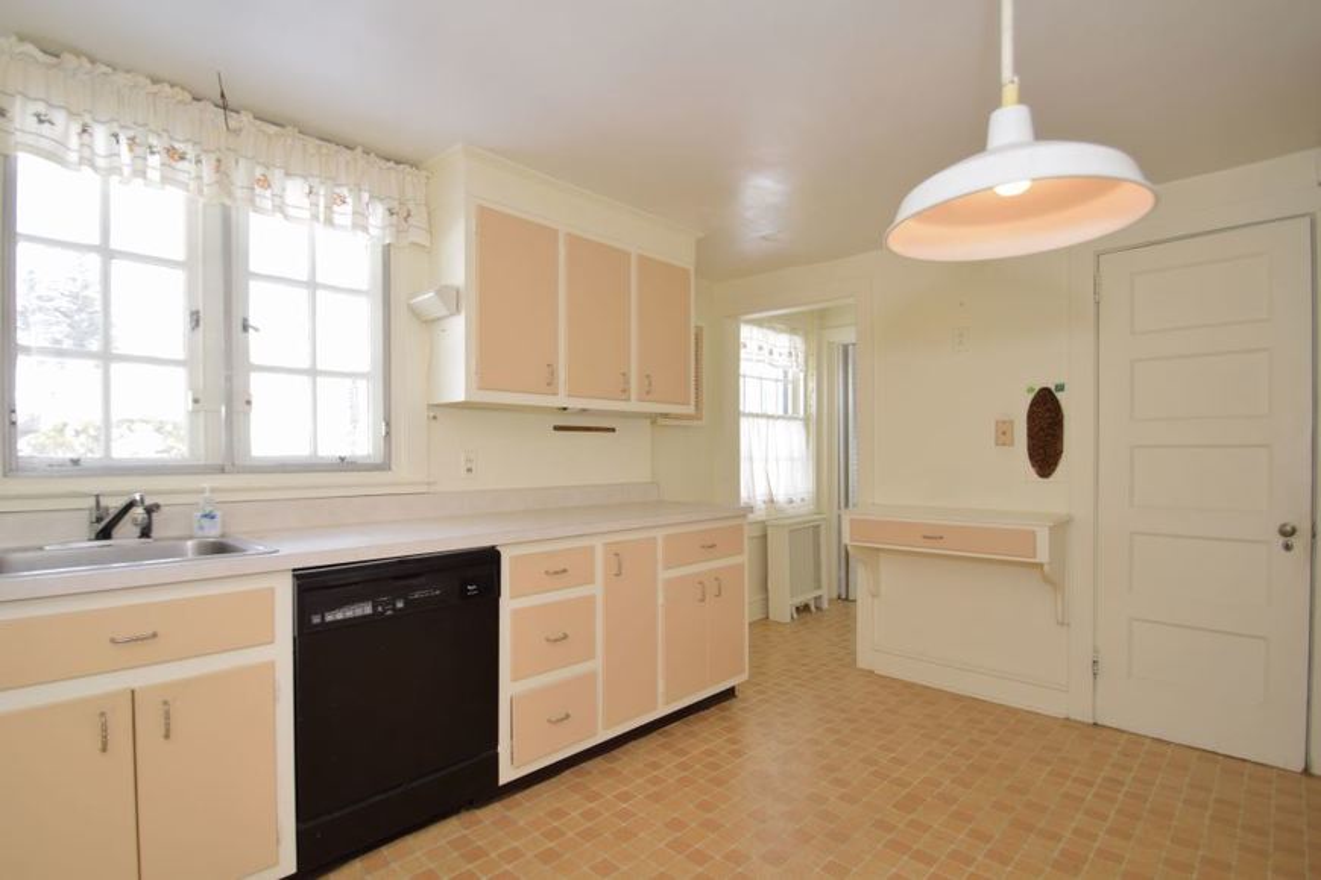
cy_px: 440
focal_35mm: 16
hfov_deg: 95.0
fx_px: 605
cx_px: 660
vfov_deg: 72.1
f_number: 3.5
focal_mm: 11
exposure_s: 1/100
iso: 100
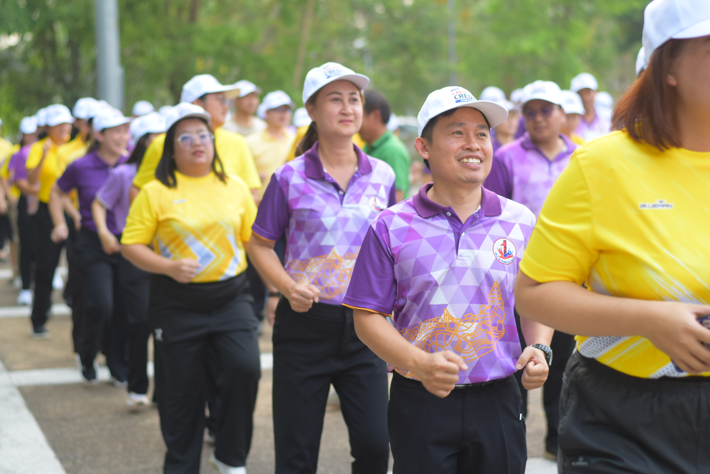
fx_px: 1479
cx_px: 355
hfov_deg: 27.0
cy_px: 237
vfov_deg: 18.2
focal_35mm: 75
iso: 100
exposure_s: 1/320
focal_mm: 50
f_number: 2.5
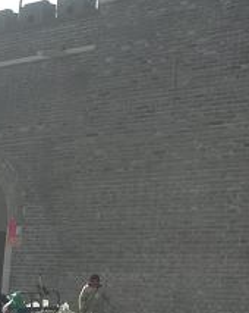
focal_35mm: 125
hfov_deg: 12.0
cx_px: 316
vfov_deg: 15.4
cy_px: 165
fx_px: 1153
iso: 50
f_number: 5.7
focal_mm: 5.7
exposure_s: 1/193
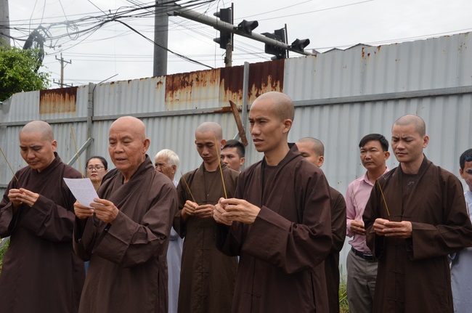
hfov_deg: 37.9
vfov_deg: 25.7
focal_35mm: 52
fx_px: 687
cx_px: 236
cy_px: 156
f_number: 11
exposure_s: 1/500
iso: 640
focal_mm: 35
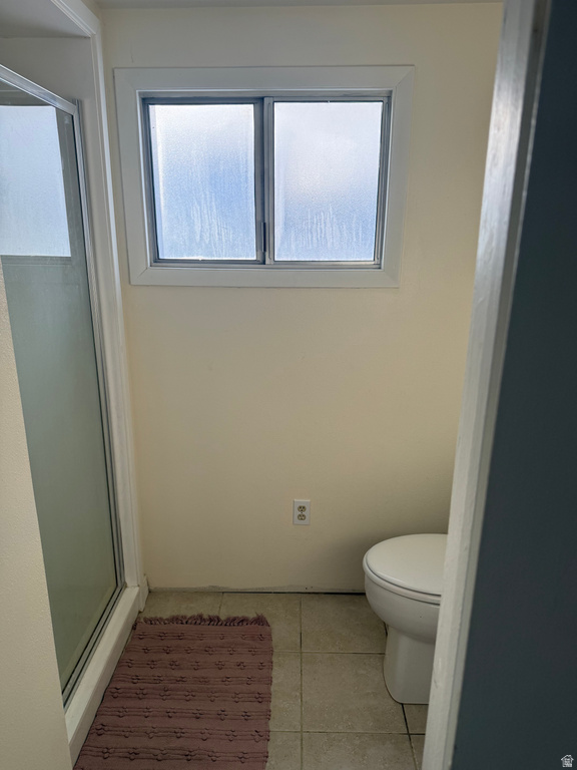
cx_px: 288
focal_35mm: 24
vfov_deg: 71.6
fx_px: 533
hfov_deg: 56.8
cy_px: 385
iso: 100
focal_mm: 6.76
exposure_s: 1/898
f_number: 1.78
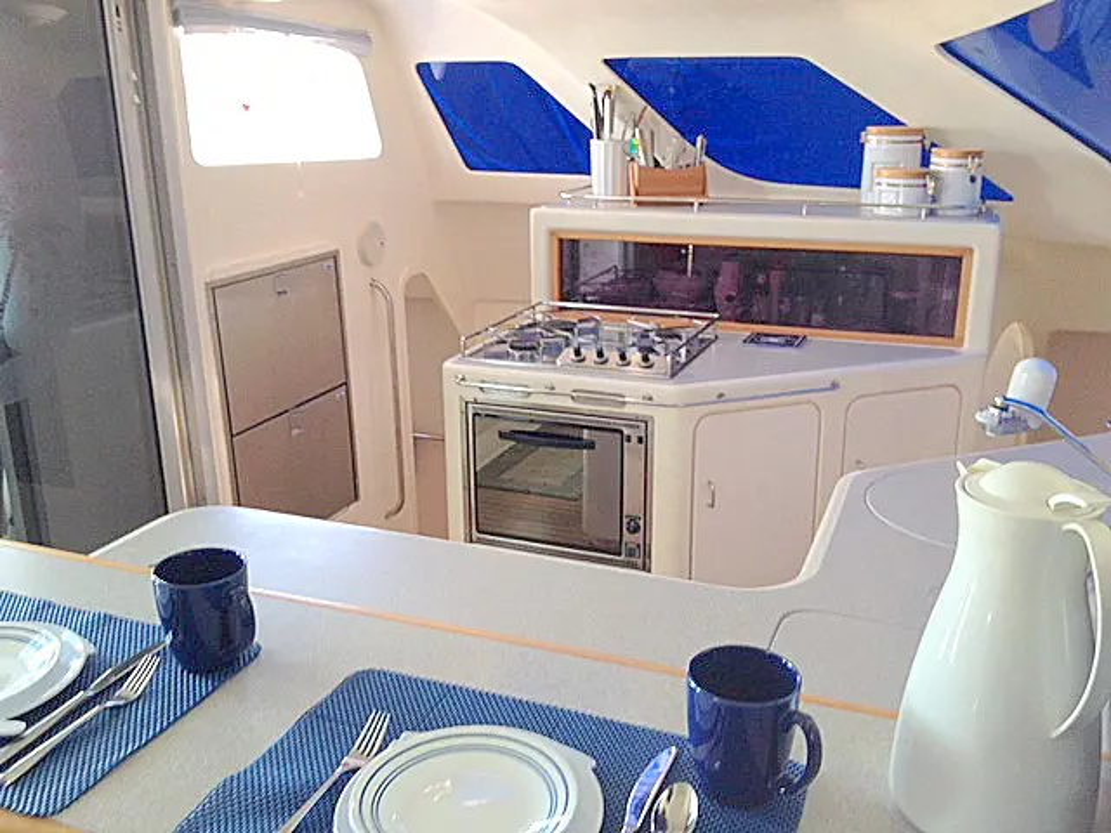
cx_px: 556
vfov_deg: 40.7
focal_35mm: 35
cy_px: 416
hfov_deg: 52.6
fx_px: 1123
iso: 64
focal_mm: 4.28
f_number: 2.4
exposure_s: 1/20
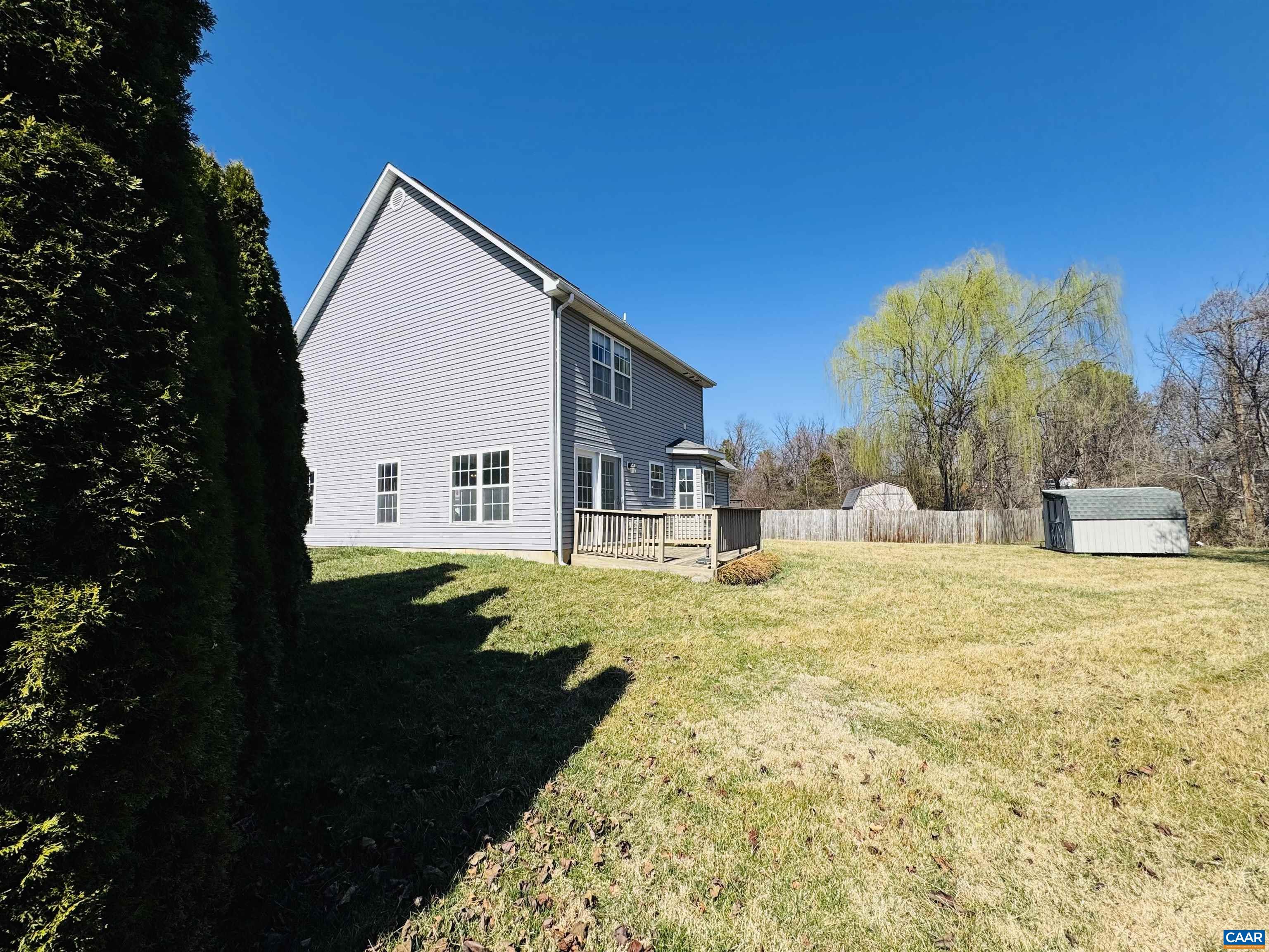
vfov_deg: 85.7
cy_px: 476
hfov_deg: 102.1
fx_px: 513
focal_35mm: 14
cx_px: 634
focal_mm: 2.22
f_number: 2.2
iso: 50
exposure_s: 1/2494
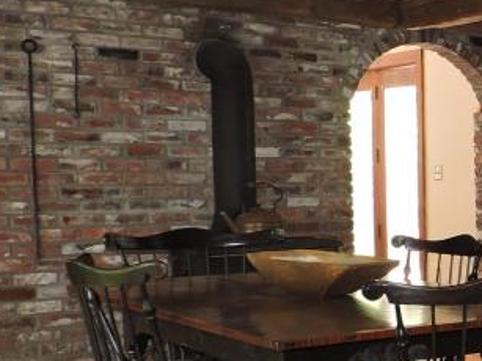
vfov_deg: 18.3
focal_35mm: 80
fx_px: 1114
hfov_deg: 20.7
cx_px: 733
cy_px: 254
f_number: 3
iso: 200
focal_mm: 4.3
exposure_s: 1/30
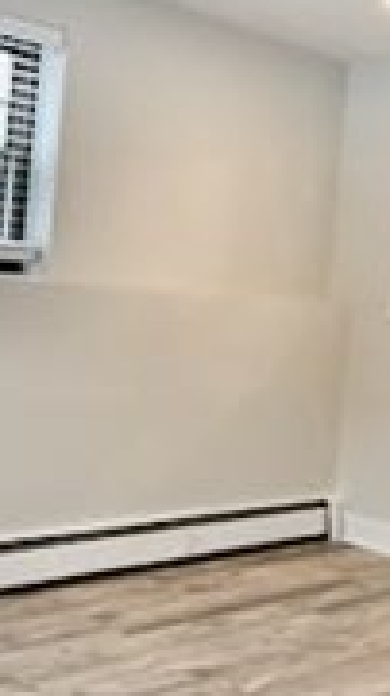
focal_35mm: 58
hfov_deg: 20.7
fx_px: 1064
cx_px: 255
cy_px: 263
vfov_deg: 36.0
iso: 800
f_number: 5.6
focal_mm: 11
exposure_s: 1/125
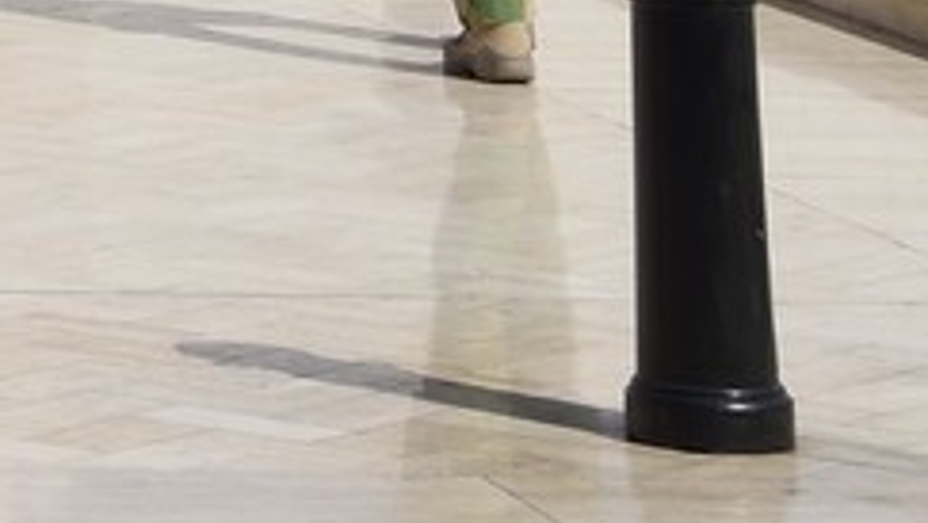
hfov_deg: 7.4
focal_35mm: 262
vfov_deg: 4.3
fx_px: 6451
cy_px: -1451
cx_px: -1741
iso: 200
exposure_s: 1/640
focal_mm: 38
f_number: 11
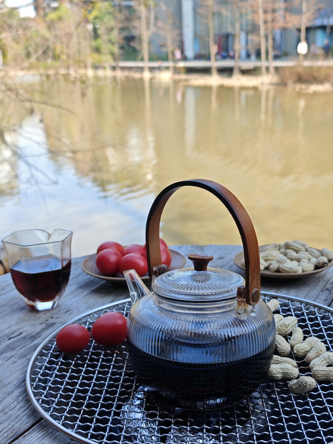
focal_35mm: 46
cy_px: 222
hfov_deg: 31.5
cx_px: 166
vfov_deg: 41.2
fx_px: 590
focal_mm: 8.72
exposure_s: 1/345
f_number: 2
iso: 50
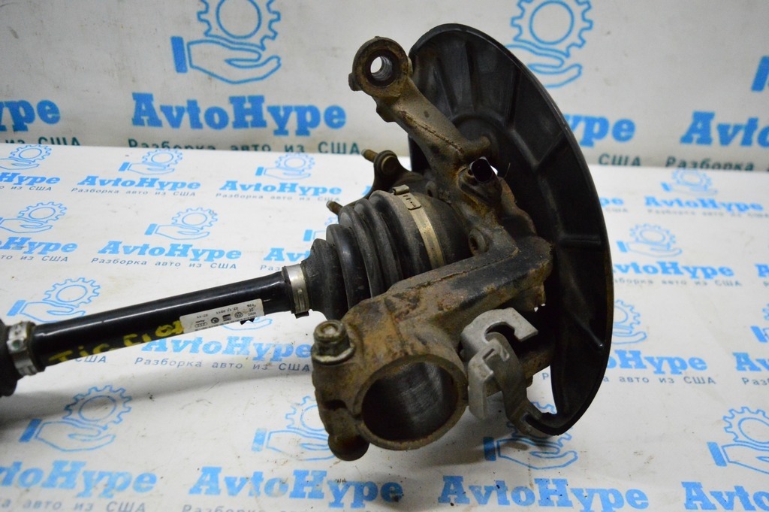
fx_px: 704
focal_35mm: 33
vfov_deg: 39.9
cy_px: 256
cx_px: 384
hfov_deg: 57.3
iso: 6400
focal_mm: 22
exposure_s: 1/800
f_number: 3.8
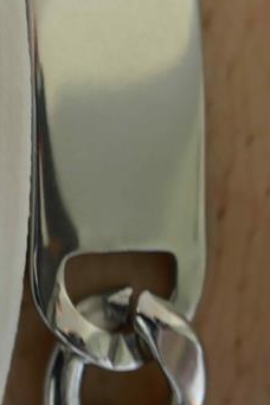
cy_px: 66
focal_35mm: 505
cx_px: 101
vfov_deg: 4.1
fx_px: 5681
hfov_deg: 2.7
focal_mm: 80
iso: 400
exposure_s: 1/30
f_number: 4
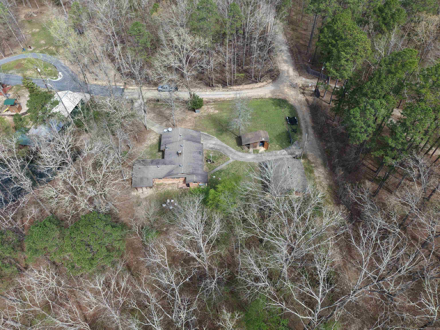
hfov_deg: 71.6
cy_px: 165
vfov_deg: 56.8
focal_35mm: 24
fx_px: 305
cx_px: 220
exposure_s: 1/160
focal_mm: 8.67
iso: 100
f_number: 1.8
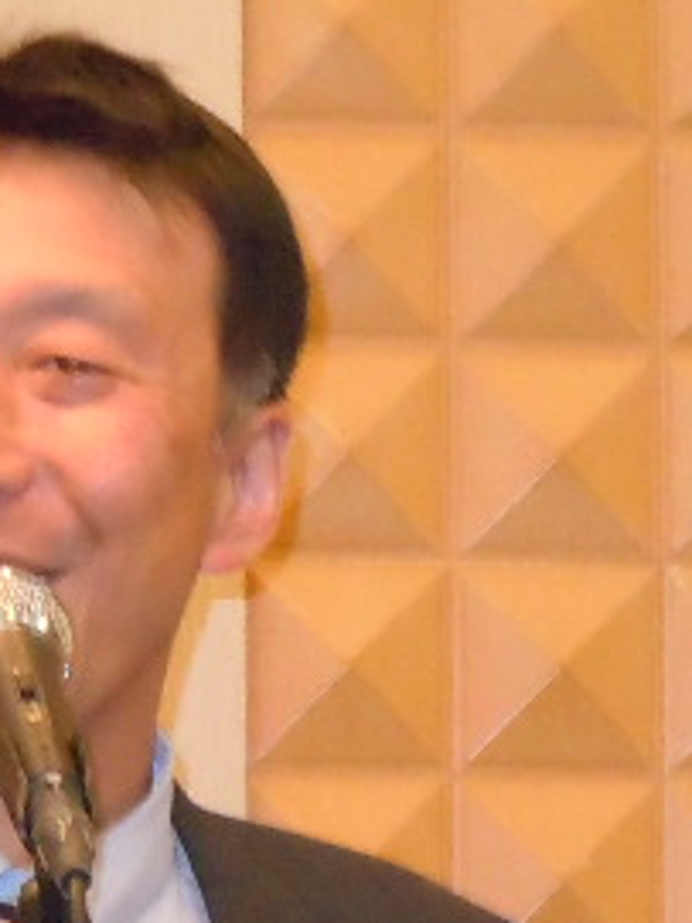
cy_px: 1274
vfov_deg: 5.1
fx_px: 10297
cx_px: 119
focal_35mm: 386
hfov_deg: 3.8
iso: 1000
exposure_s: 1/50
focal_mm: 18.3
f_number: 4.5
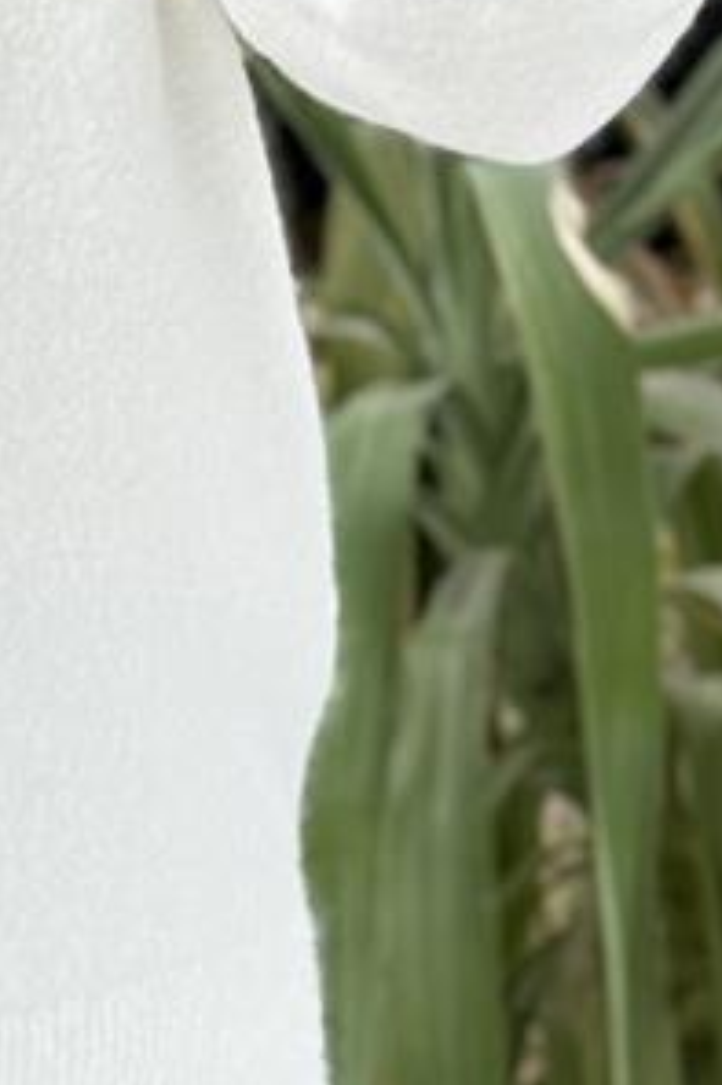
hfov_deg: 6.0
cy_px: -134
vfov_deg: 9.1
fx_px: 6776
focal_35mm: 225
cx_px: -282
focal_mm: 6.76
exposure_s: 1/244
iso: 100
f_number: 1.78
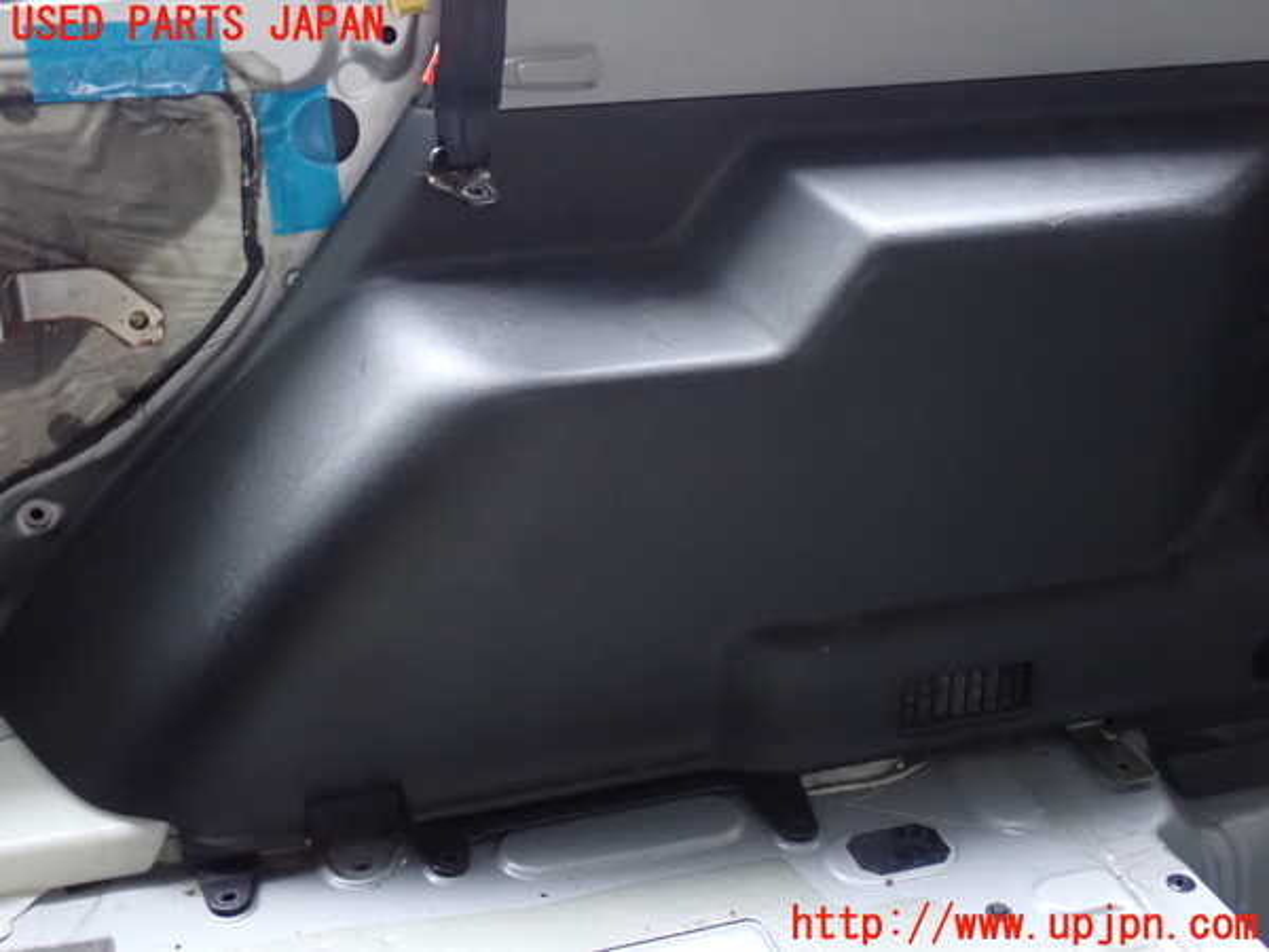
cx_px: 634
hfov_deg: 42.9
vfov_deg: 32.9
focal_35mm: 44
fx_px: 1613
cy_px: 476
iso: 1600
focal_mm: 7.84
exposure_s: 1/10
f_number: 2.9
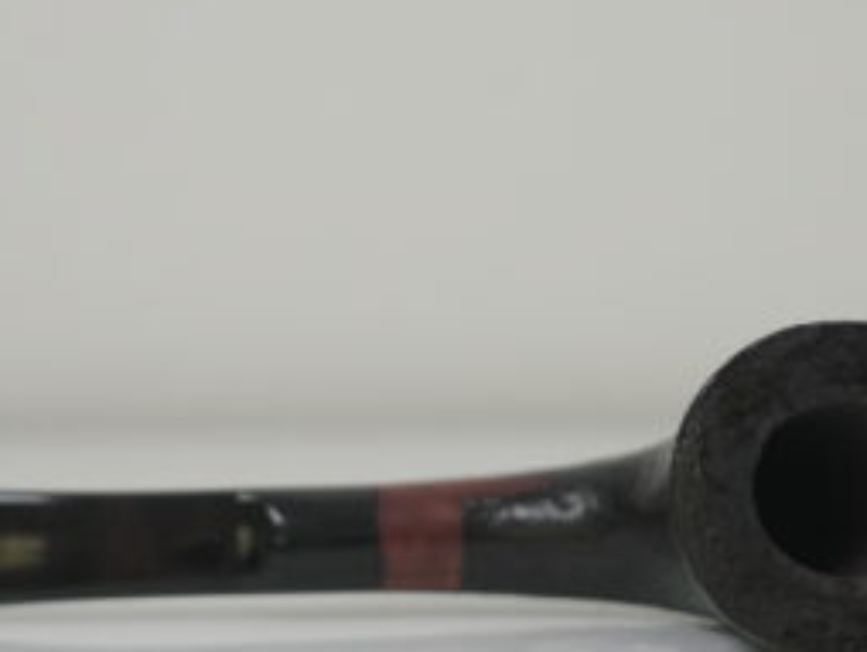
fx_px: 2733
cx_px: 502
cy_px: 335
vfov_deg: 13.6
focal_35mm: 109
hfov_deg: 18.0
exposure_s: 1/125
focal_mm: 48
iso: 500
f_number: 5.6
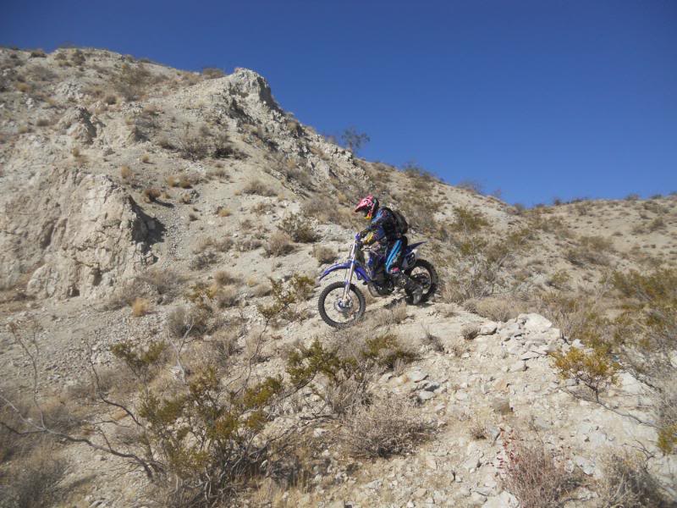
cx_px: 338
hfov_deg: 65.3
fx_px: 528
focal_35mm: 27
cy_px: 254
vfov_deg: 51.4
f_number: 8
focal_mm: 4.9
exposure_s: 1/250
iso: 80
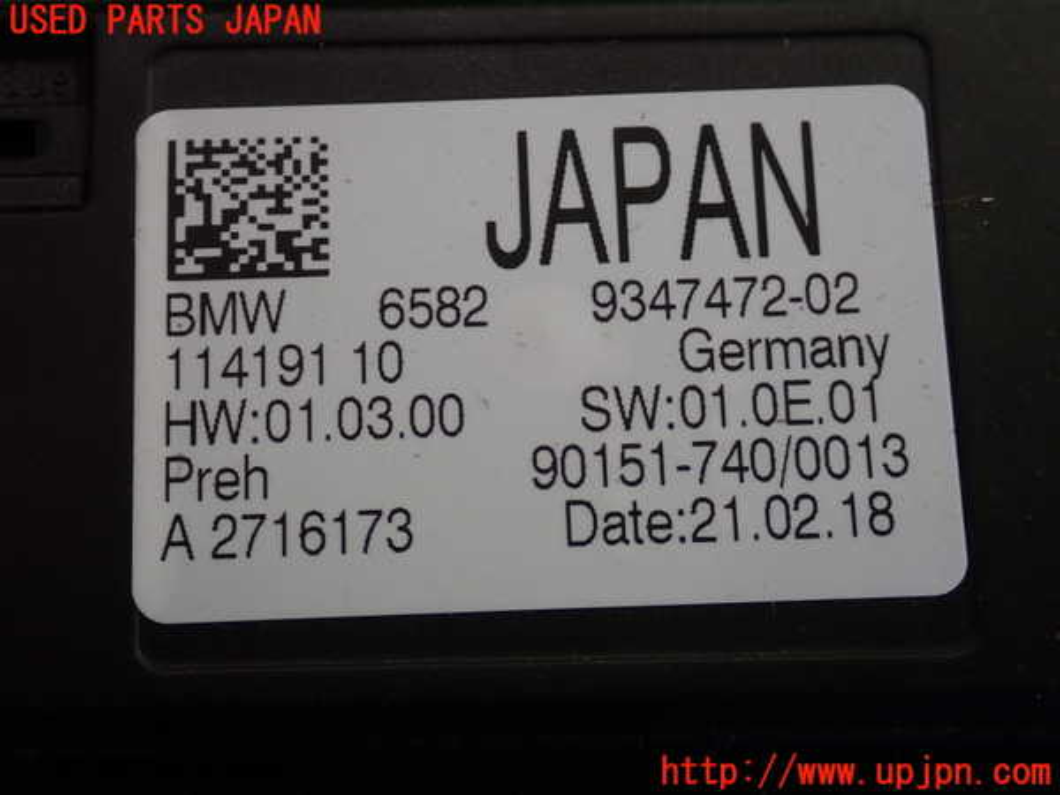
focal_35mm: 62
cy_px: 398
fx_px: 1899
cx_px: 530
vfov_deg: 23.7
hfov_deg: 31.2
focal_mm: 11.09
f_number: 3.6
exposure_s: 1/100
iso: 200
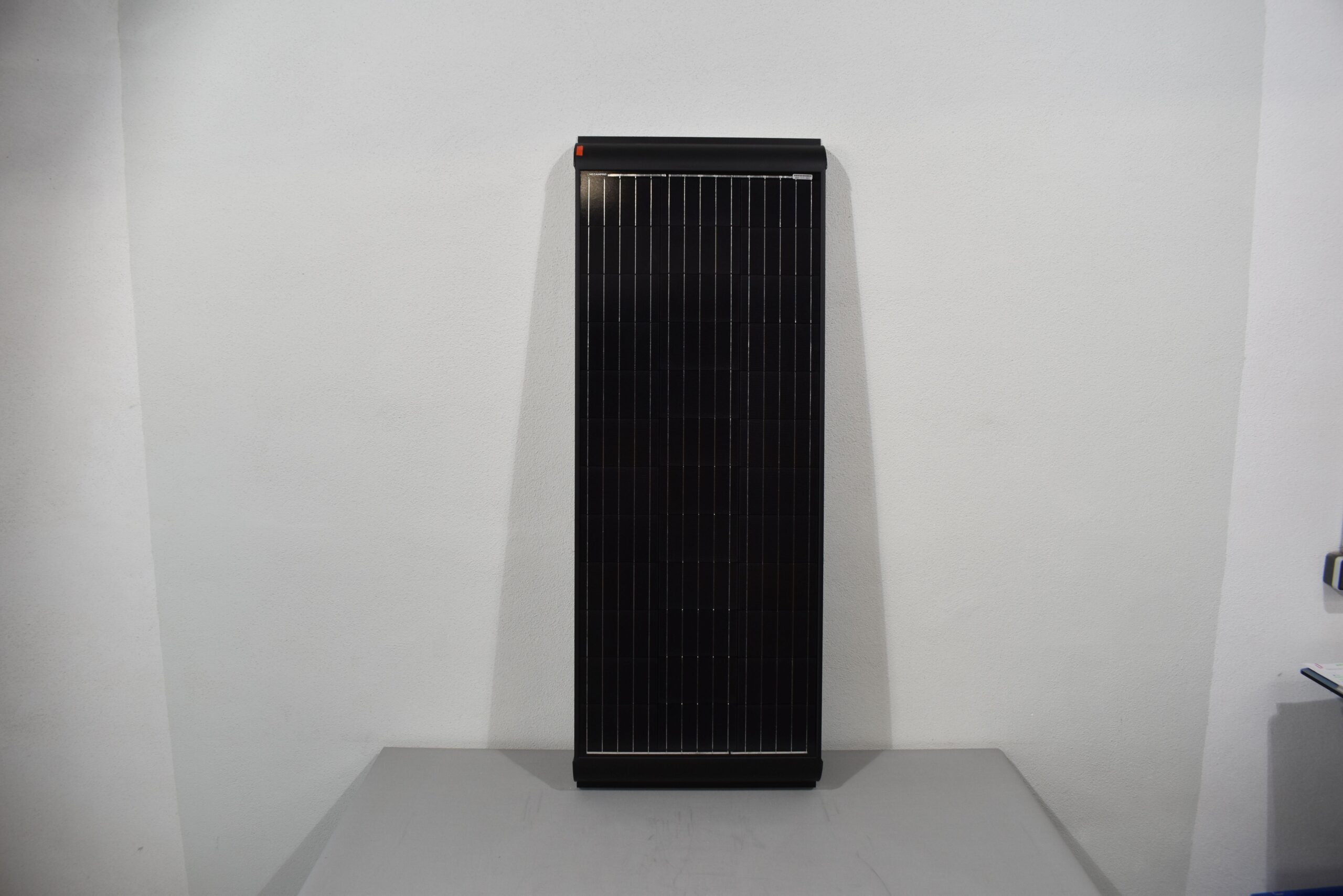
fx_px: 1007
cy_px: 448
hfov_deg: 67.4
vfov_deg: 47.9
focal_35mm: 27
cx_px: 672
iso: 400
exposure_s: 1/125
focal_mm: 18
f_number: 5.6
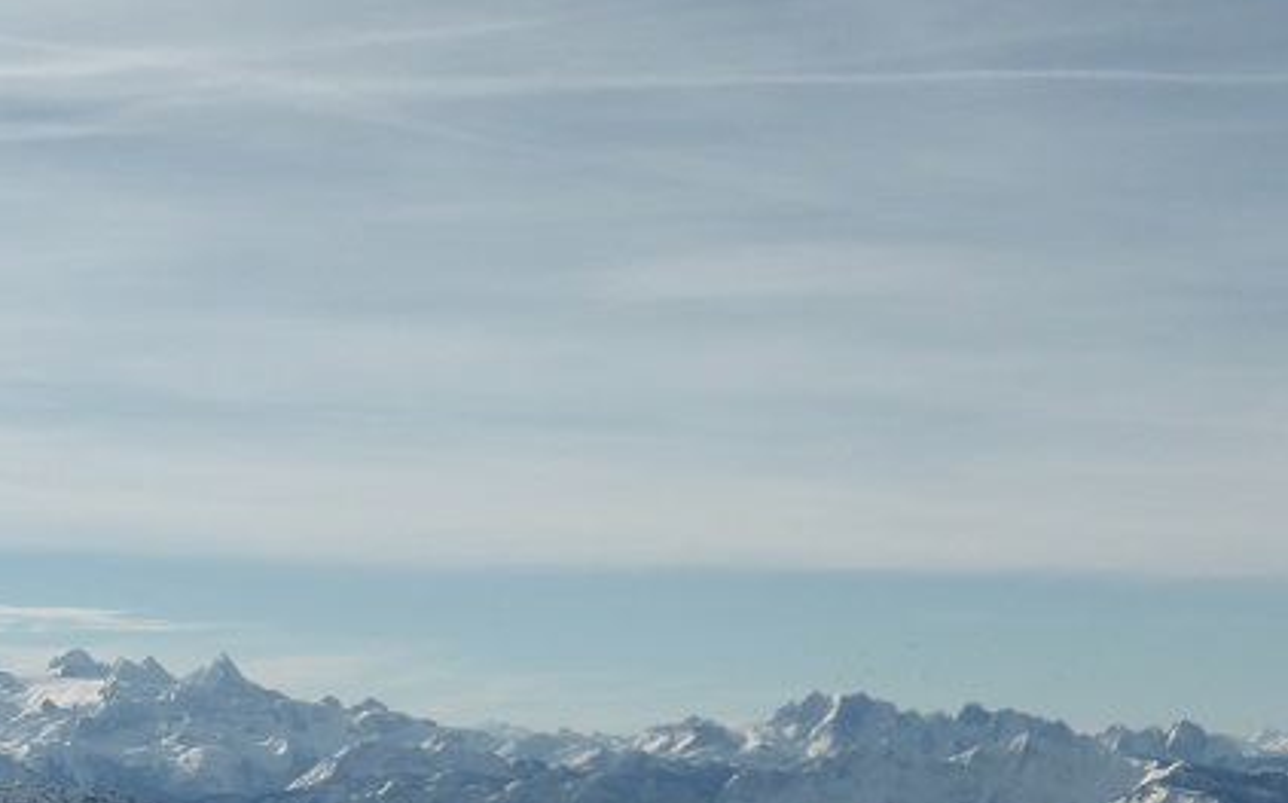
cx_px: 119
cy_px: 656
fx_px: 3613
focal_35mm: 103
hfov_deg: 19.8
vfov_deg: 12.6
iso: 100
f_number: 4.5
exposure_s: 1/2000
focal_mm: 6.9
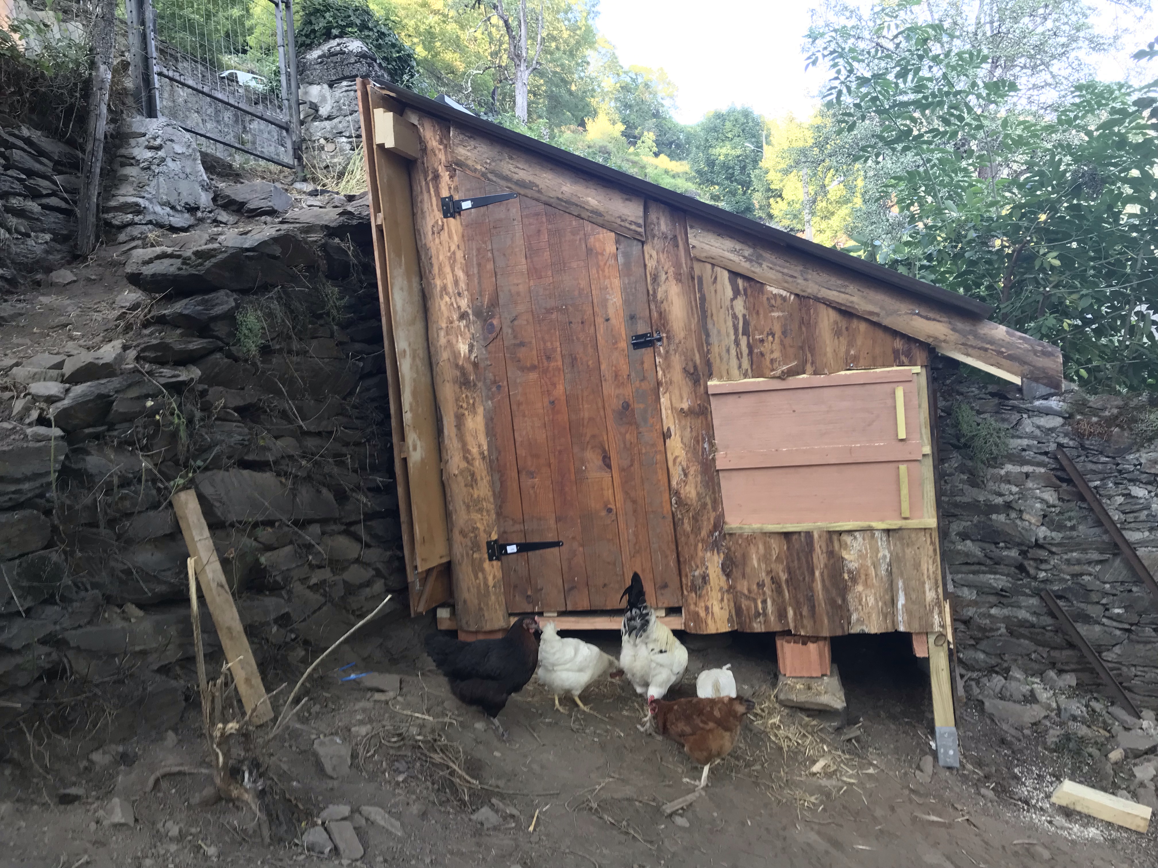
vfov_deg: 49.7
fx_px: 937
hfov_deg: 63.4
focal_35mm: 28
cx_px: 579
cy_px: 434
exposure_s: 1/50
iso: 32
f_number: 1.8
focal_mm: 3.99
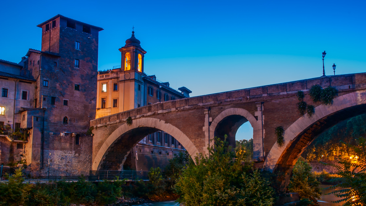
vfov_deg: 33.6
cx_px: 183
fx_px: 340
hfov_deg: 56.6
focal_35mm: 35
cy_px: 123
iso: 100
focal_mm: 22
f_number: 13
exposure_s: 120
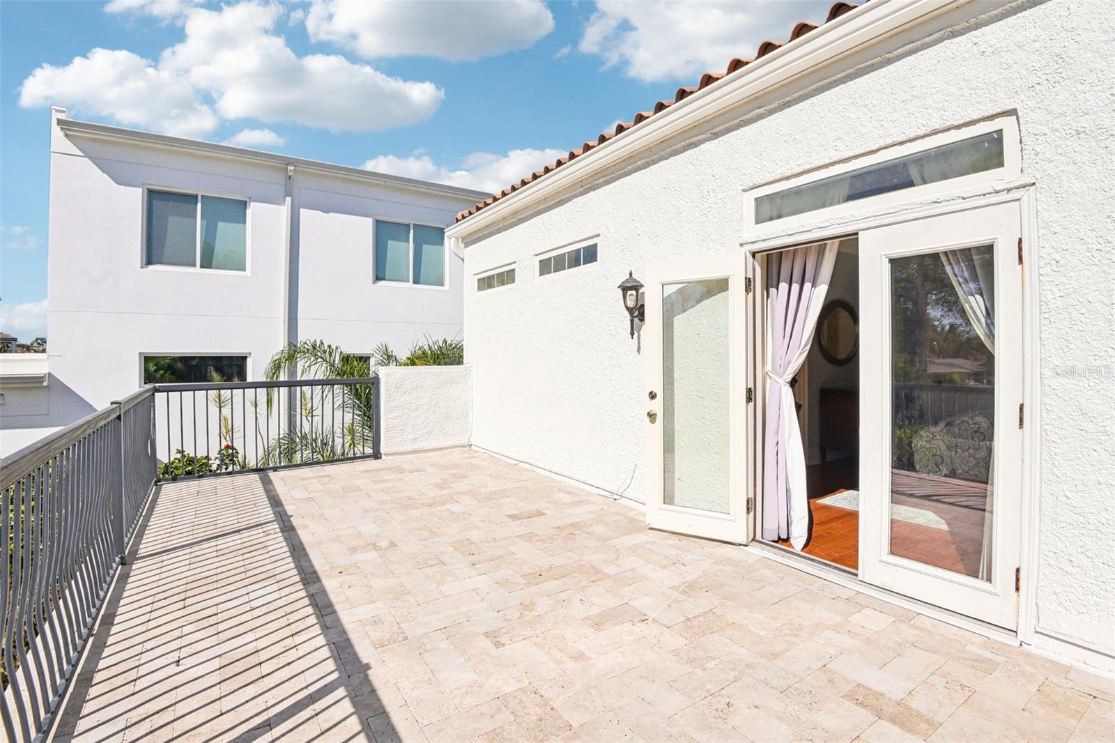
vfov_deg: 73.7
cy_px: 372
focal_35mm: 16
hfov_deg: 96.7
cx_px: 558
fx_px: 495
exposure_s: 1/3200
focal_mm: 16
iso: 400
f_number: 8
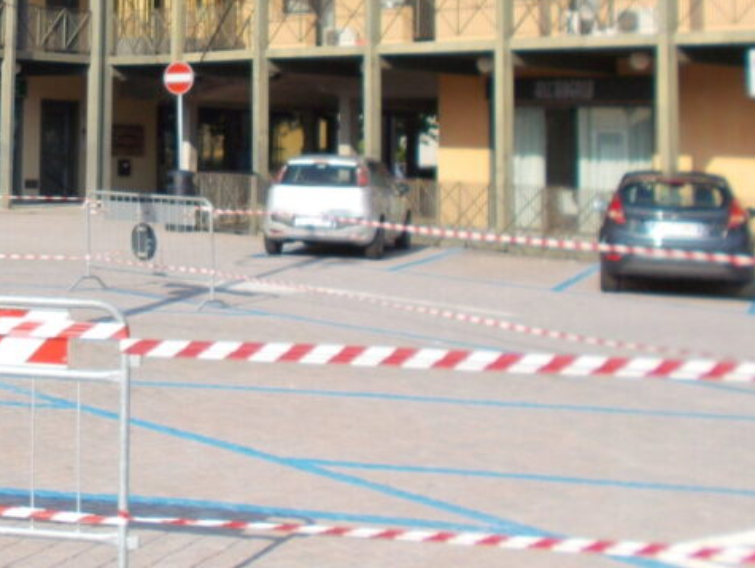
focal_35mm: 70
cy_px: -18
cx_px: -35
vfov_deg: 20.3
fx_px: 1528
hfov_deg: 26.0
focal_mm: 4.6
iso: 80
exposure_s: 1/80
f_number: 8
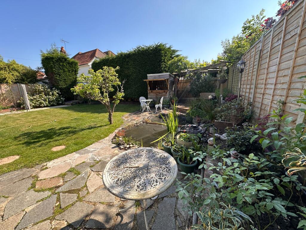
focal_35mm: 14
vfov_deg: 85.7
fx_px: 124
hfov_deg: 102.1
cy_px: 115
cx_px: 153
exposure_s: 1/511
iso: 40
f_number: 2.2
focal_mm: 2.22
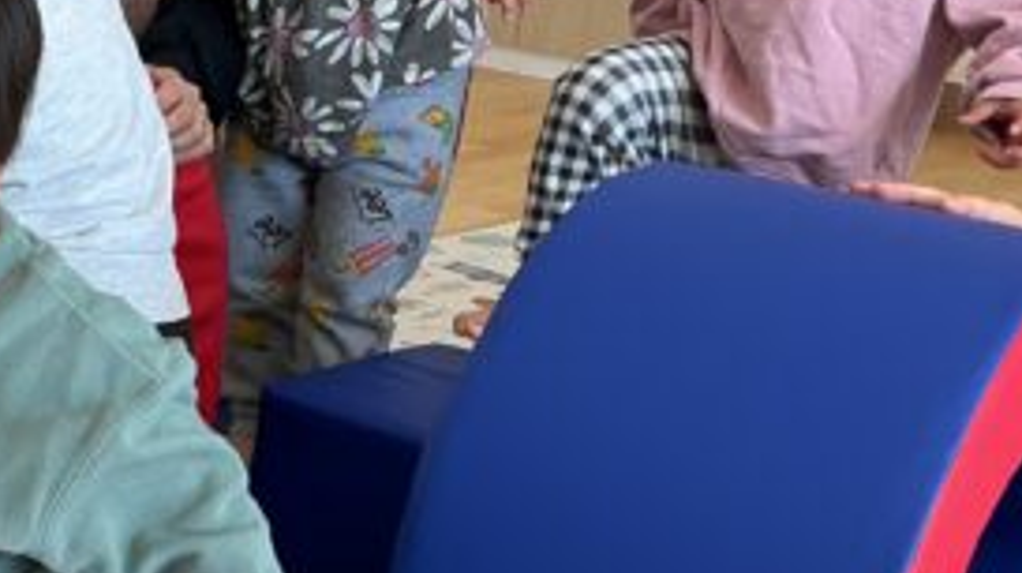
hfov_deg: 23.4
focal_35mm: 89
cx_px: 131
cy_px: 483
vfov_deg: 13.5
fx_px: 2410
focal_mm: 3
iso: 25
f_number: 1.8
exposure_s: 1/120
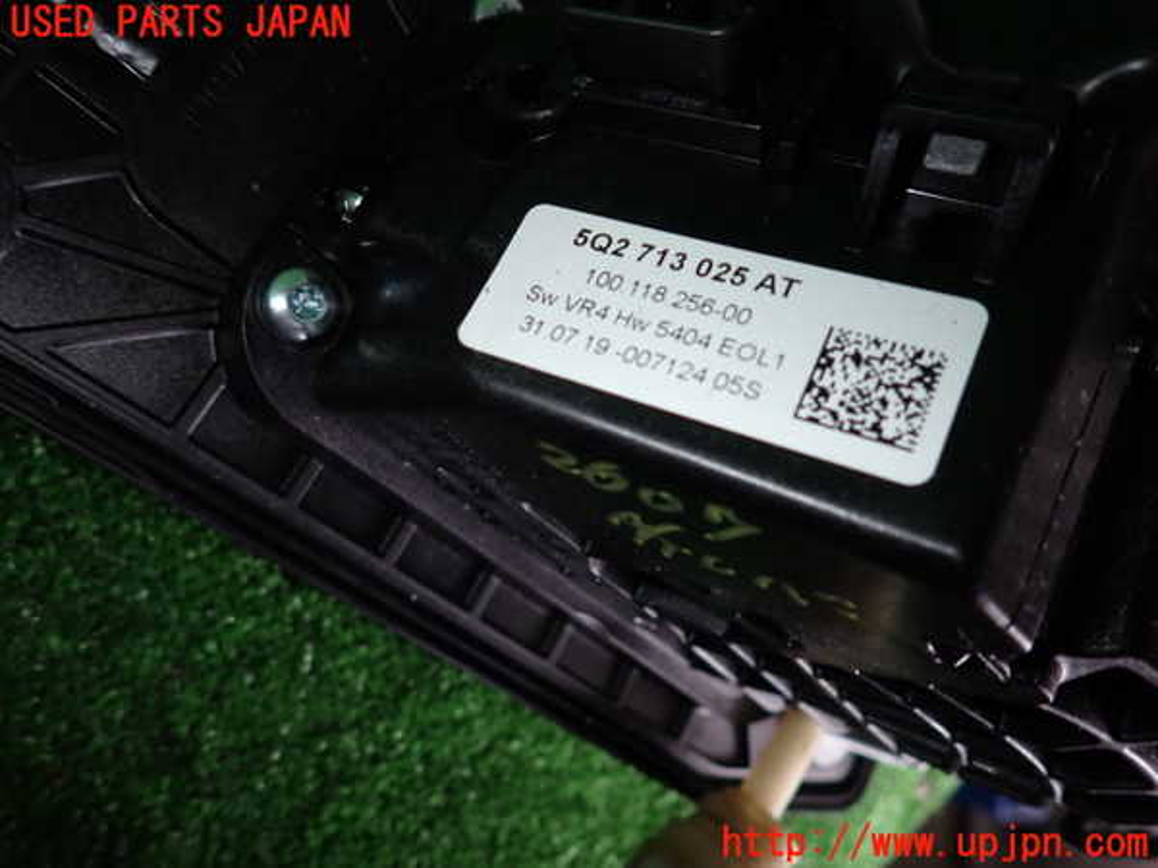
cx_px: 579
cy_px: 434
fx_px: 836
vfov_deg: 54.9
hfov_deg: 69.4
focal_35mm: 25
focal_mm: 4.5
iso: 200
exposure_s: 1/30
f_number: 5.6
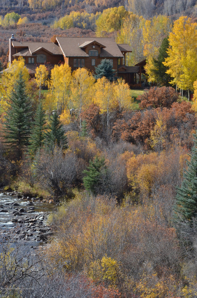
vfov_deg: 14.4
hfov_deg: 9.6
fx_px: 1175
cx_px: 98
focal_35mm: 142
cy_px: 149
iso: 1600
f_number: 14
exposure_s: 1/1600
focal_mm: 95
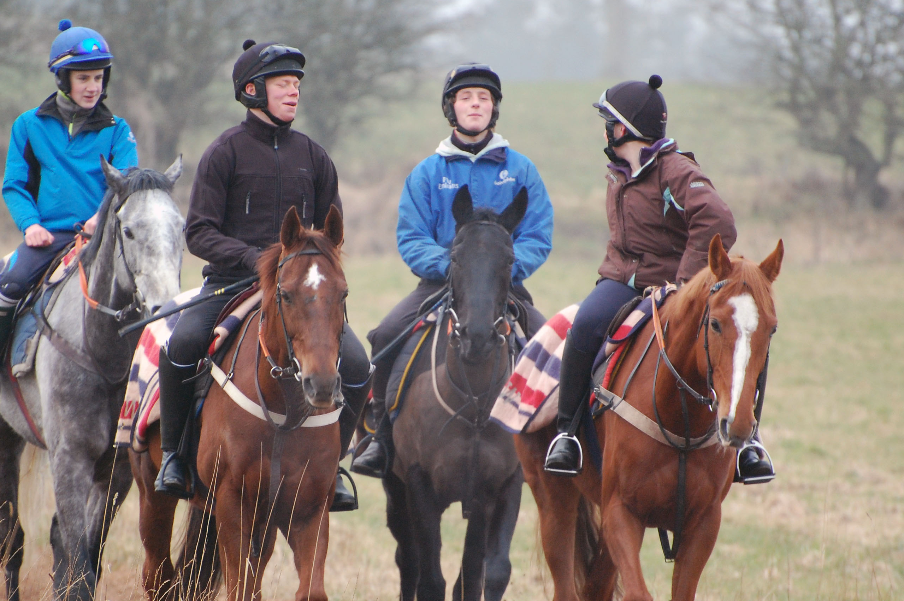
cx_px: 404
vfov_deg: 2.6
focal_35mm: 529
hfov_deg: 3.9
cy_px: 332
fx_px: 13271
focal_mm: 300
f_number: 5.6
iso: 800
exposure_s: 1/160
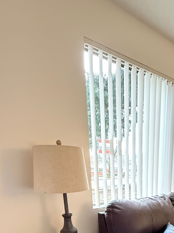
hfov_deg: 49.7
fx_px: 181
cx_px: 126
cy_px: 216
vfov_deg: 55.3
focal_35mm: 27
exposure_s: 1/51
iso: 1250
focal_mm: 2.22
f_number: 2.2
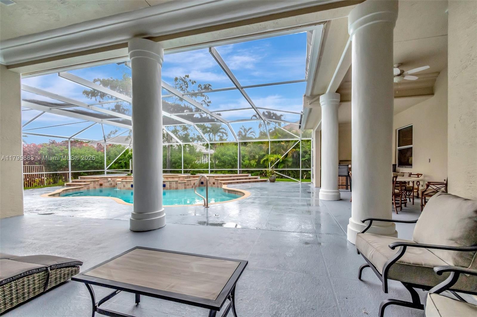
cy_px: 158
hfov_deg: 100.4
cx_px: 238
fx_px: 199
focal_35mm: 15
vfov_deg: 77.2
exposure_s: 1/320
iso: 640
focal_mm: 10
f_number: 8
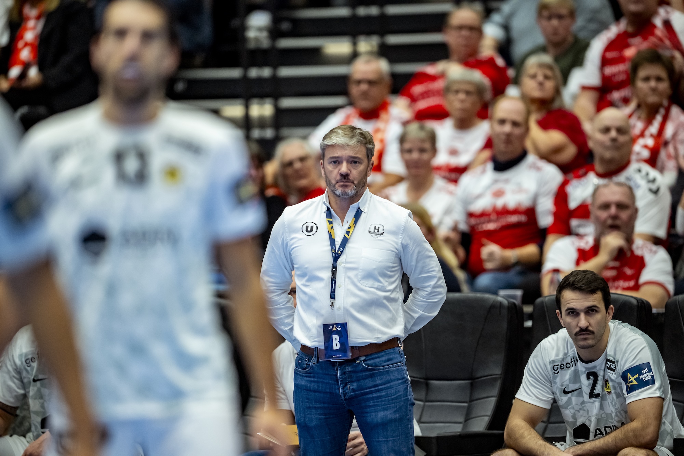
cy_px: 228
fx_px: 7599
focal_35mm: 400
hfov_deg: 5.2
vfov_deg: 3.4
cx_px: 342
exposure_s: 1/1000
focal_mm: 400
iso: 3200
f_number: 2.8
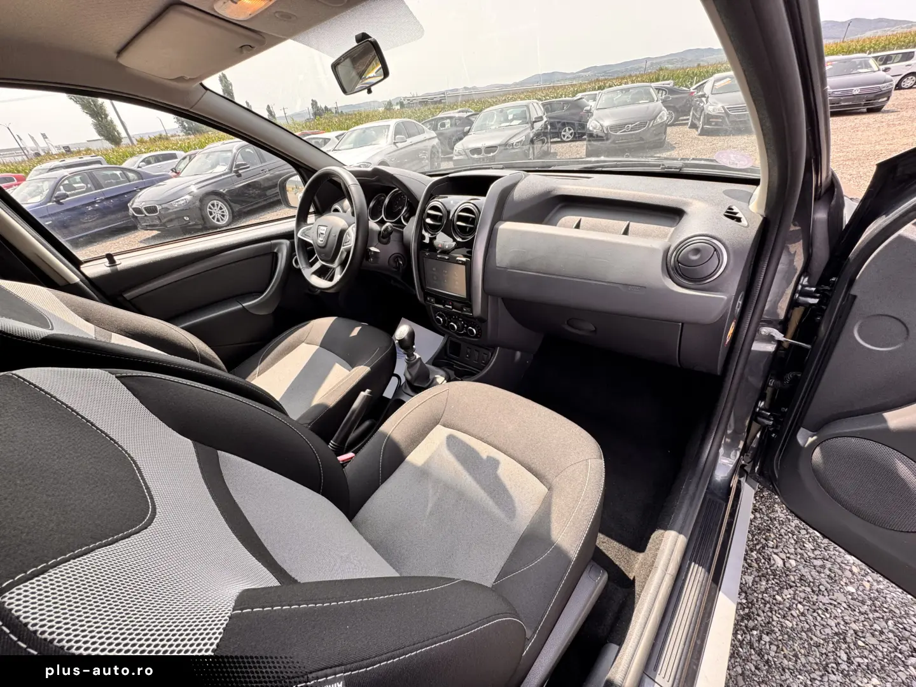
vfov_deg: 85.7
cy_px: 344
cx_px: 458
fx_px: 370
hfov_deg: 102.1
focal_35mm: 14
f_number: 2.2
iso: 40
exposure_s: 1/159
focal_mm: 2.22
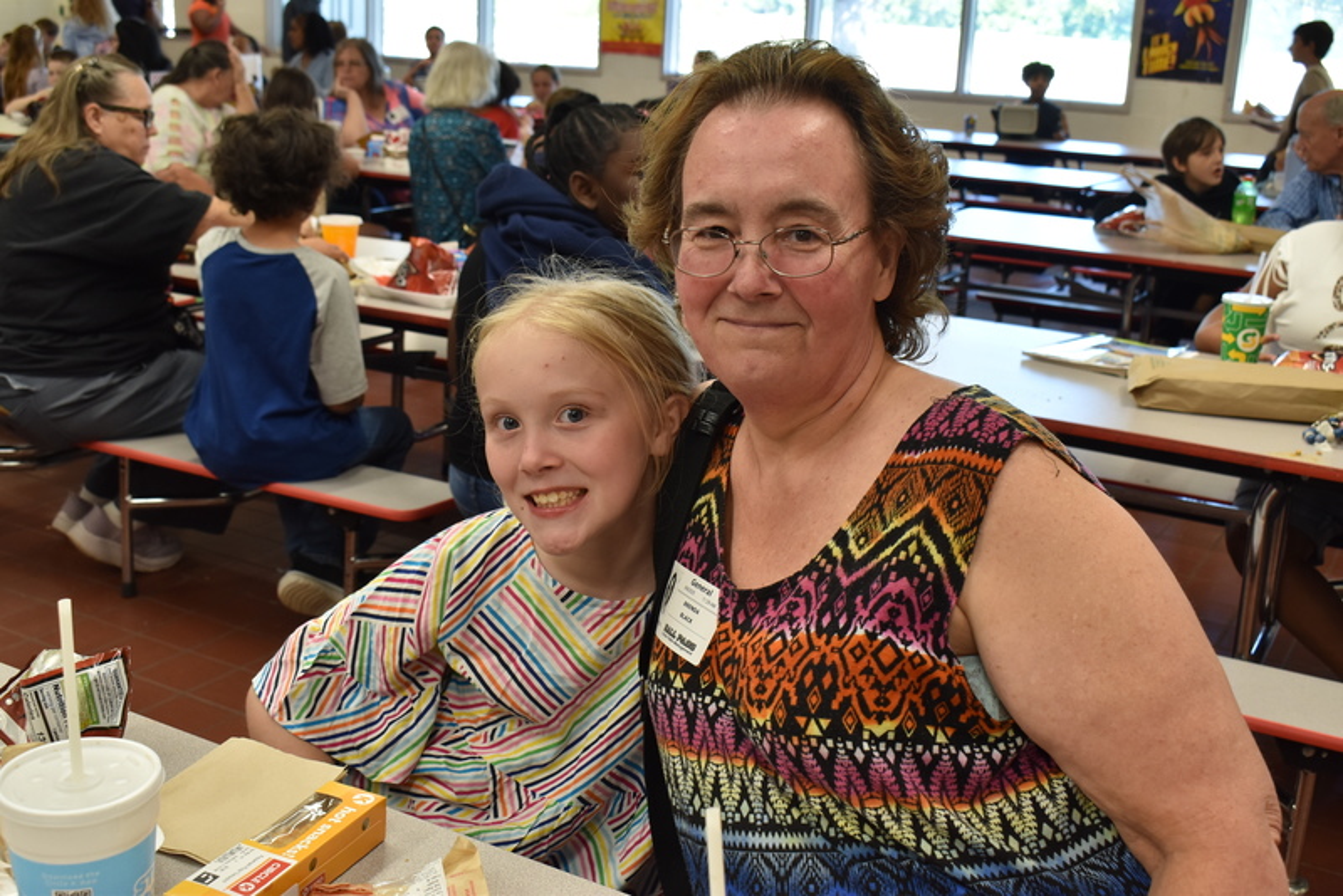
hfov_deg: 47.9
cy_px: 448
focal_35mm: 40
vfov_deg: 33.0
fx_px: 1511
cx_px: 672
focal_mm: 27
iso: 360
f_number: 7.1
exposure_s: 1/40
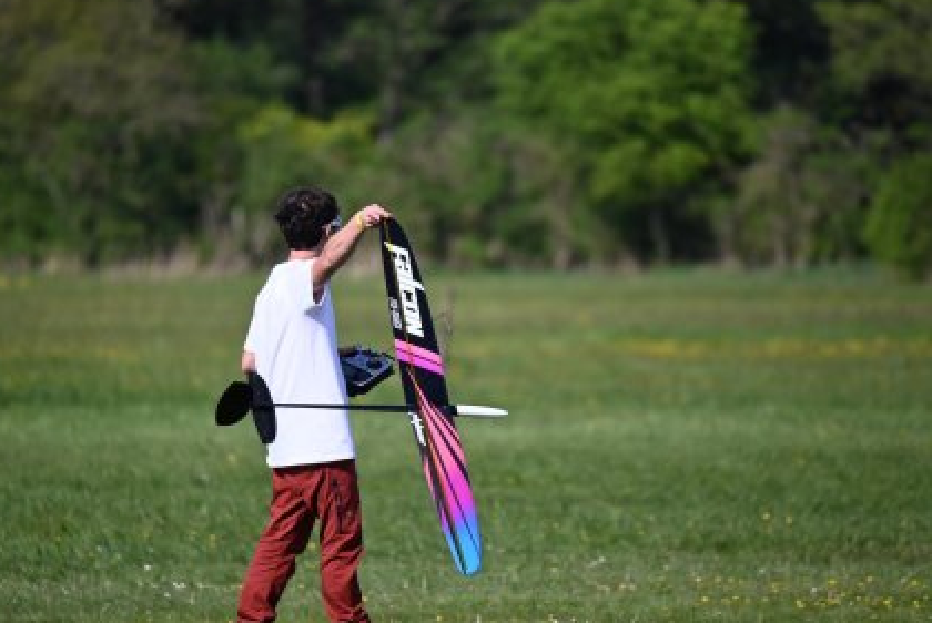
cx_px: 385
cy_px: 335
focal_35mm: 473
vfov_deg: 2.9
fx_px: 12258
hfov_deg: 4.4
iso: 320
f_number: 6.3
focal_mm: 400
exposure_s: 1/1250
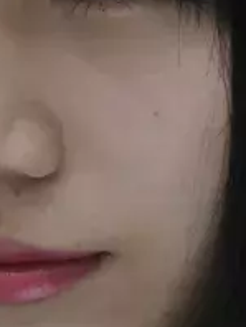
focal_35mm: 485
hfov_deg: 3.1
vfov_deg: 4.1
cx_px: 99
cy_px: -54
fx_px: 4586
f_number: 4.5
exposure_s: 1/250
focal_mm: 105
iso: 1000
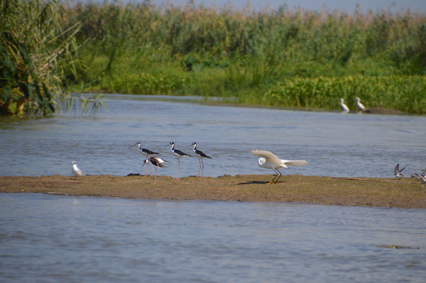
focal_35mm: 405
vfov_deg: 3.4
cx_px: 213
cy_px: 142
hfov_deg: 5.1
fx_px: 4788
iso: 400
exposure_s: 1/2000
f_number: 7.1
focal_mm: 270
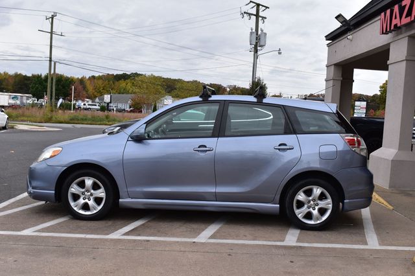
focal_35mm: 40
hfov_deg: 47.9
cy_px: 138
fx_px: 467
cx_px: 208
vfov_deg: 33.0
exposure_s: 1/200
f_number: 10
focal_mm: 27
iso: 400
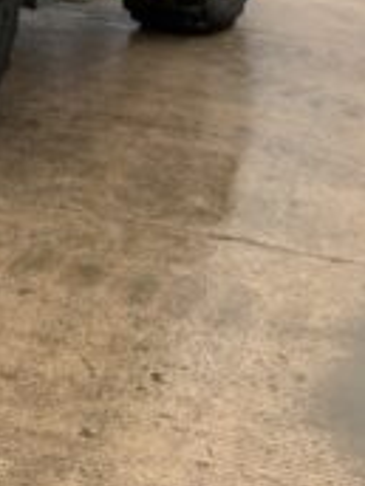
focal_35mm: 108
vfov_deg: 17.2
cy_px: -133
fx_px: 1518
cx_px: -144
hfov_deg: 13.1
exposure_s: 1/122
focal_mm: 3
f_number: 1.8
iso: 20
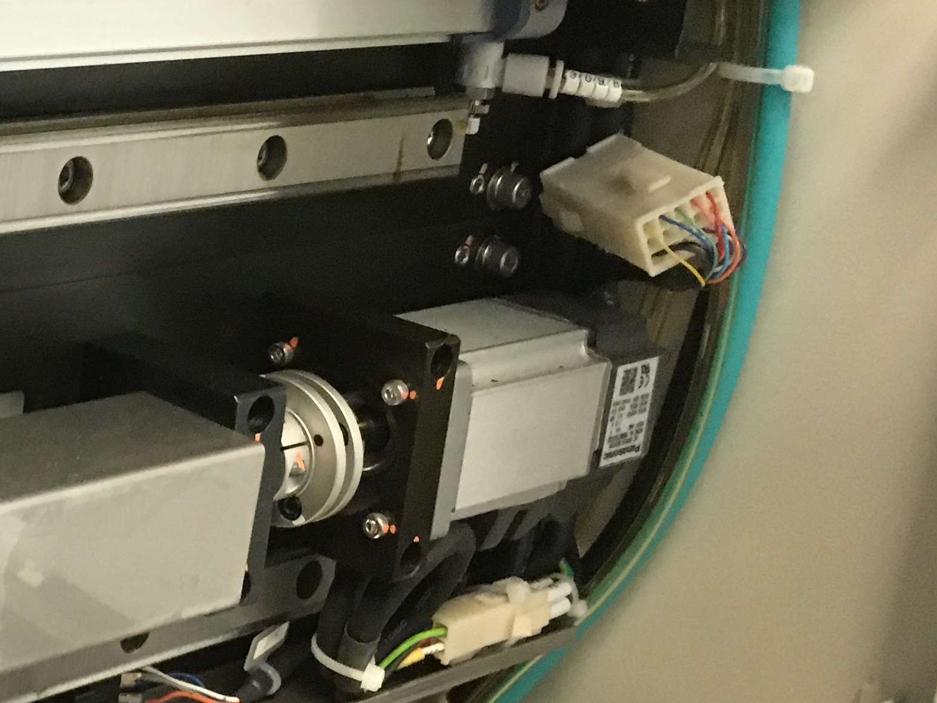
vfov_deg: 19.3
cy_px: 255
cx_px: -250
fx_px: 2057
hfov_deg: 23.1
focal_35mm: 76
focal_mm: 4.15
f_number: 2.2
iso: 250
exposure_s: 1/15
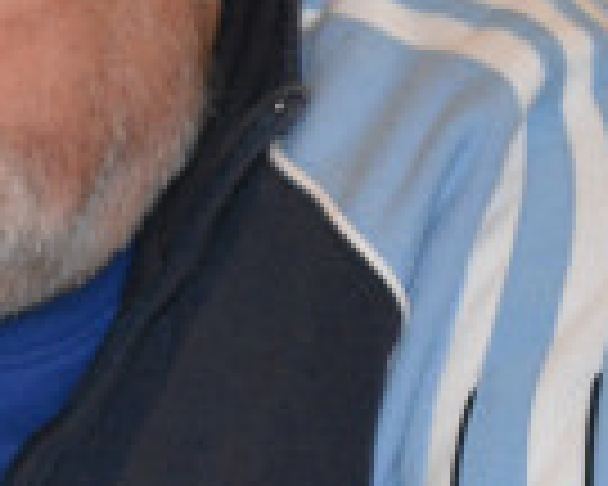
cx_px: 41
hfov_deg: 5.0
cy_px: 338
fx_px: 7000
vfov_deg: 4.0
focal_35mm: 389
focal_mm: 62
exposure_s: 1/60
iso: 3200
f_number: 5
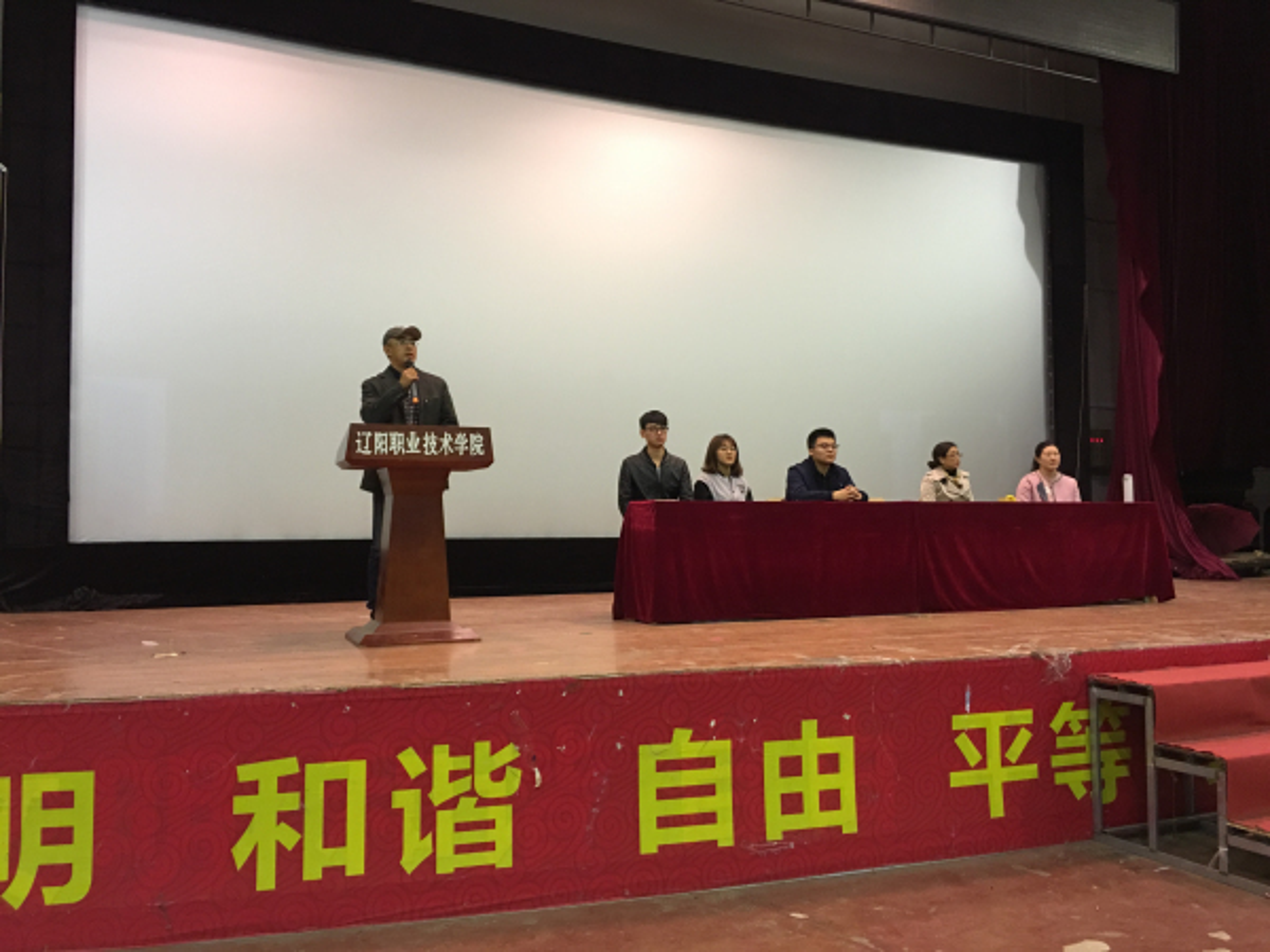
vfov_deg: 48.2
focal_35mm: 29
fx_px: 1064
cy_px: 476
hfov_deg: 61.7
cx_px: 635
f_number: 2.2
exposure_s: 1/17
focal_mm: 4.15
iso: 100
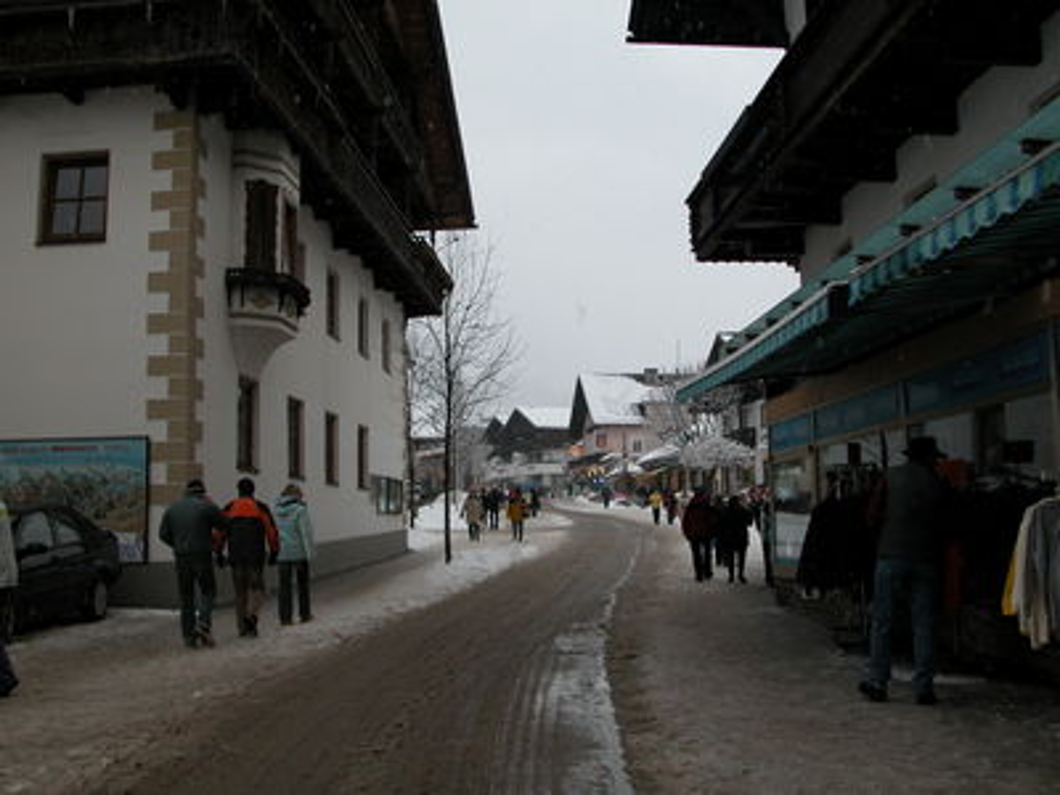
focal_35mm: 34
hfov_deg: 54.0
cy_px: 398
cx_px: 530
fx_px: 1041
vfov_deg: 41.8
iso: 100
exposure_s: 1/128
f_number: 4
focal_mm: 8.9
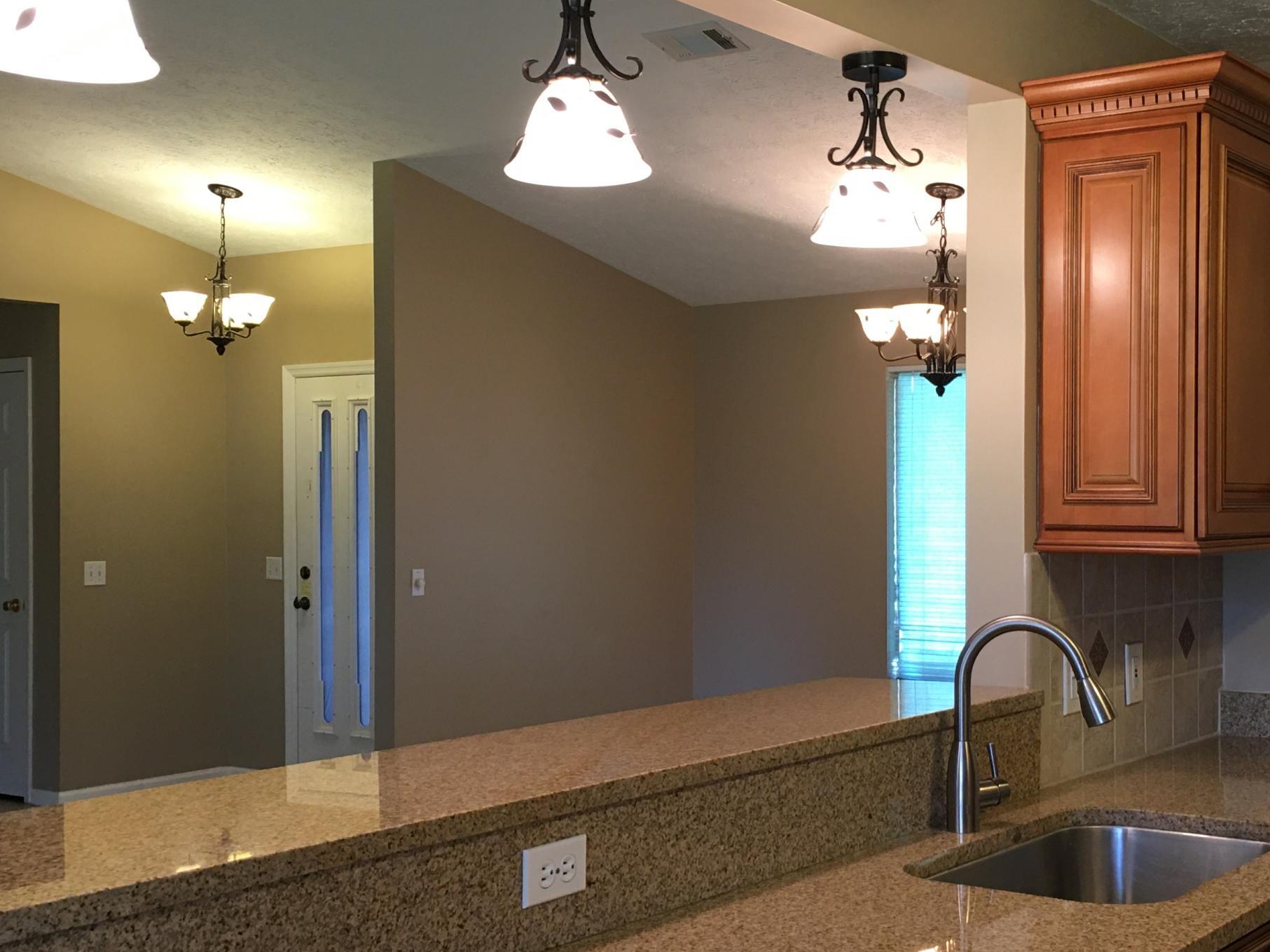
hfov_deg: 39.5
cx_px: 743
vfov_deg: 30.2
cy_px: 509
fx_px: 1761
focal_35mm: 48
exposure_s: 1/15
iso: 40
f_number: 2.2
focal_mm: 4.15
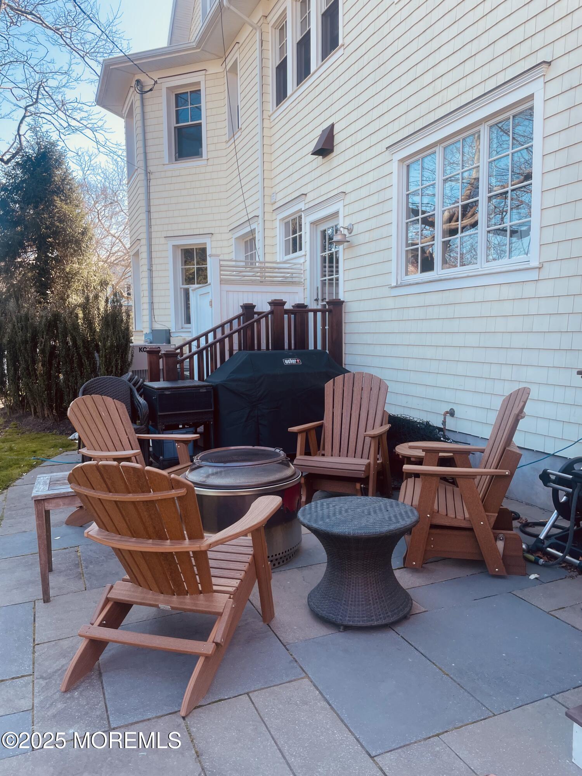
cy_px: 388
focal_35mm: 26
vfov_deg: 67.3
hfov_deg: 53.1
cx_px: 291
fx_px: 583
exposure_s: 1/477
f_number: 1.6
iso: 32
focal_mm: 4.2
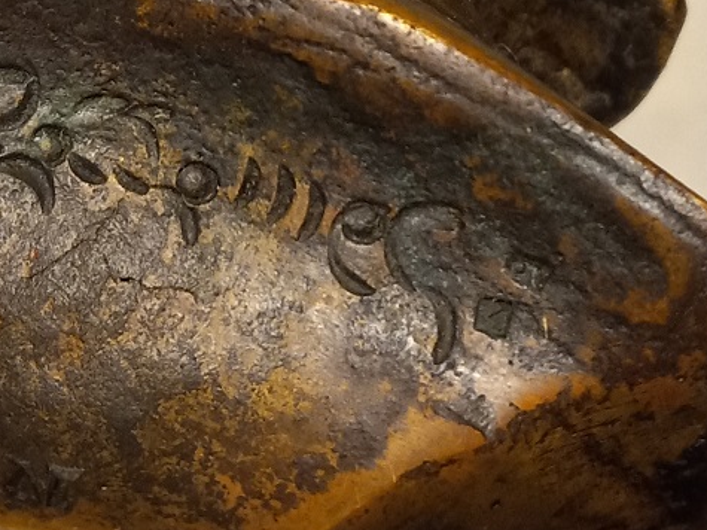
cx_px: 196
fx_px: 2409
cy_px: -128
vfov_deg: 12.2
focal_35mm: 118
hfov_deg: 16.6
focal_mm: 3.94
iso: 250
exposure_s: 1/30
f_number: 1.8
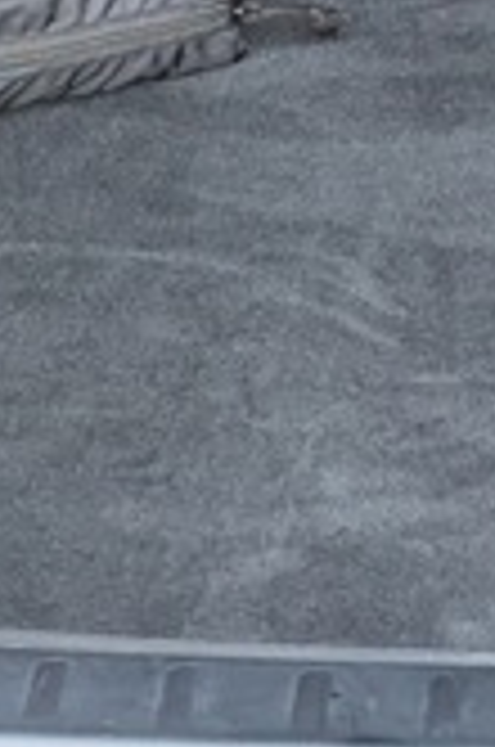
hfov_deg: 5.5
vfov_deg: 8.1
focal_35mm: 246
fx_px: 5095
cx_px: 958
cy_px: -531
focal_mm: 6.9
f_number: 1.68
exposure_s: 1/98
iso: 218
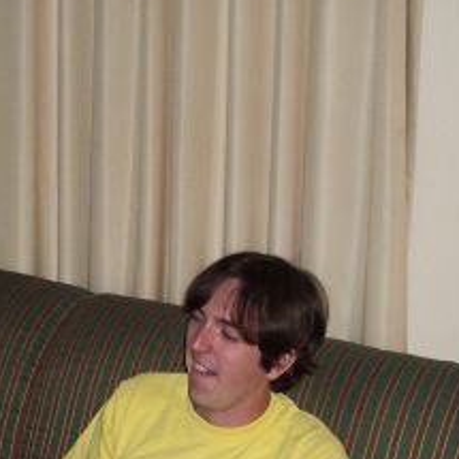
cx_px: 26
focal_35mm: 92
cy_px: 342
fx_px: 1380
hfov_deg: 18.5
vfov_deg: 18.8
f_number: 2.6
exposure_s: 1/60
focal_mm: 5.8
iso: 200
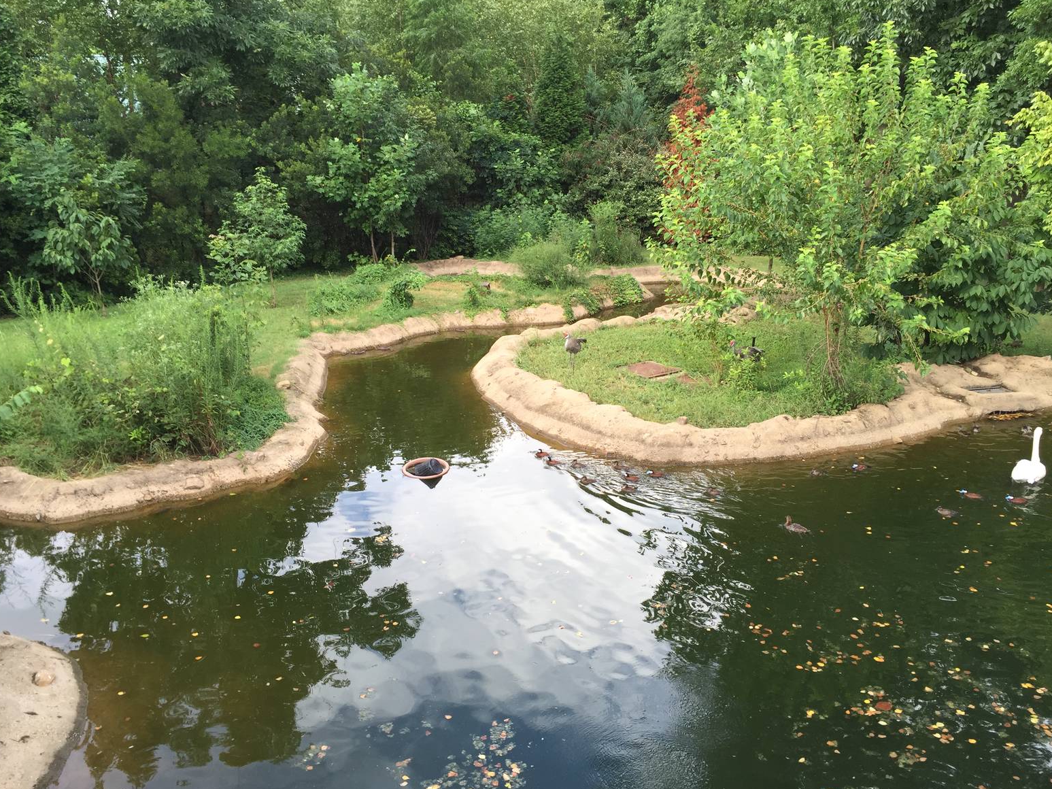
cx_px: 524
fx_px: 912
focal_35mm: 30
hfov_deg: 60.0
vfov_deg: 46.8
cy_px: 406
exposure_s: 1/120
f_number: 2.2
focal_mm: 4.15
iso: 32
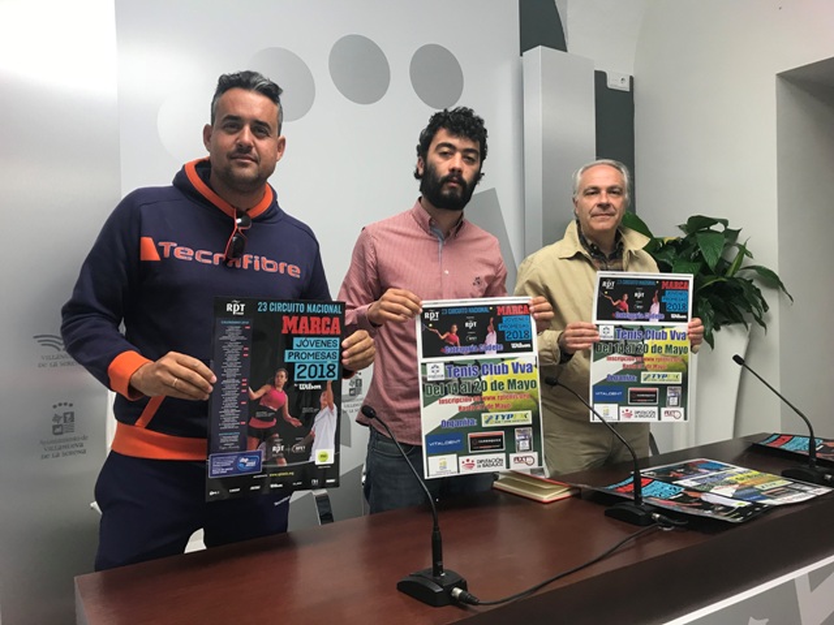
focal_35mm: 28
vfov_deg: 49.7
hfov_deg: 63.4
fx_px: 675
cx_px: 417
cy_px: 312
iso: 32
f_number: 1.8
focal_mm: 3.99
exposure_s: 1/33
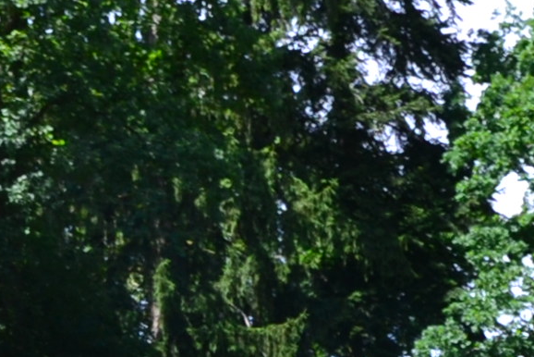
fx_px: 3458
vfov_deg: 5.6
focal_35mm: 233
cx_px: -128
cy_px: 953
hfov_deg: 8.7
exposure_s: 1/250
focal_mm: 26
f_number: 10
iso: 400
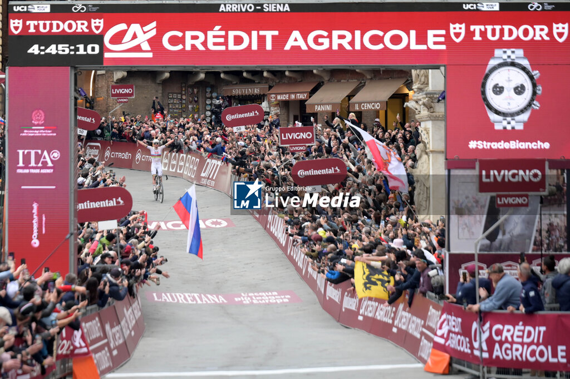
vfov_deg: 10.2
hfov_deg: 15.2
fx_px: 2137
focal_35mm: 135
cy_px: 190
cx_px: 285
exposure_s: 1/1000
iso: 1250
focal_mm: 135
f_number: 3.2
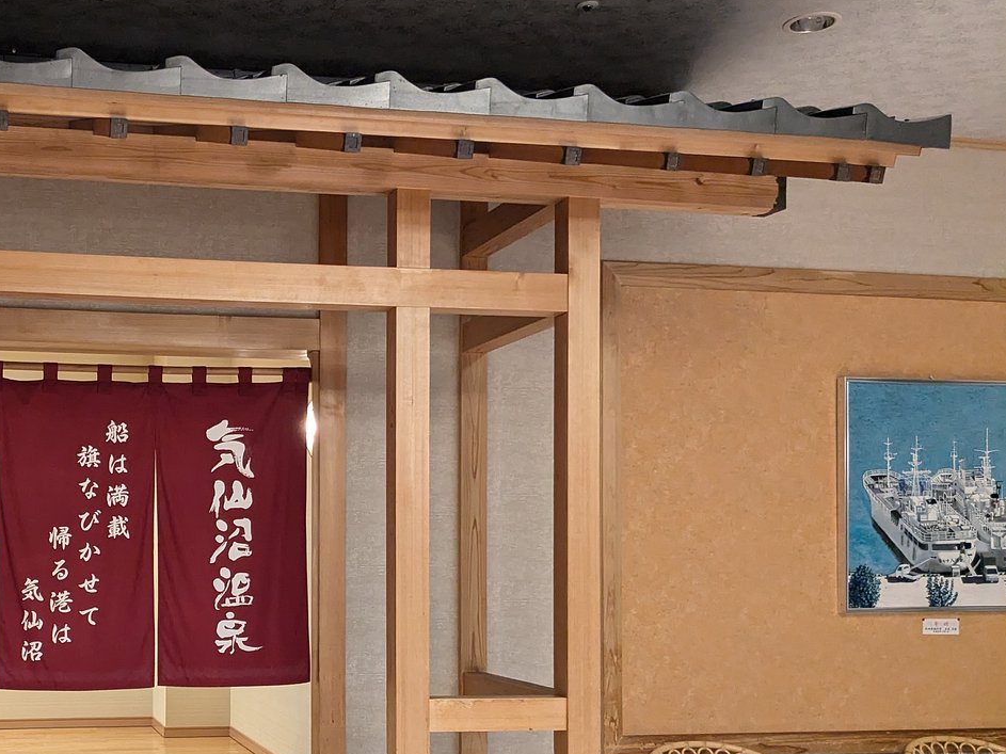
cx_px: 194
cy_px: 540
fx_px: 1279
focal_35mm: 44
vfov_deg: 32.4
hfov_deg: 41.0
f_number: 1.73
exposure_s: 1/99.9
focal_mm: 4.38
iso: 612
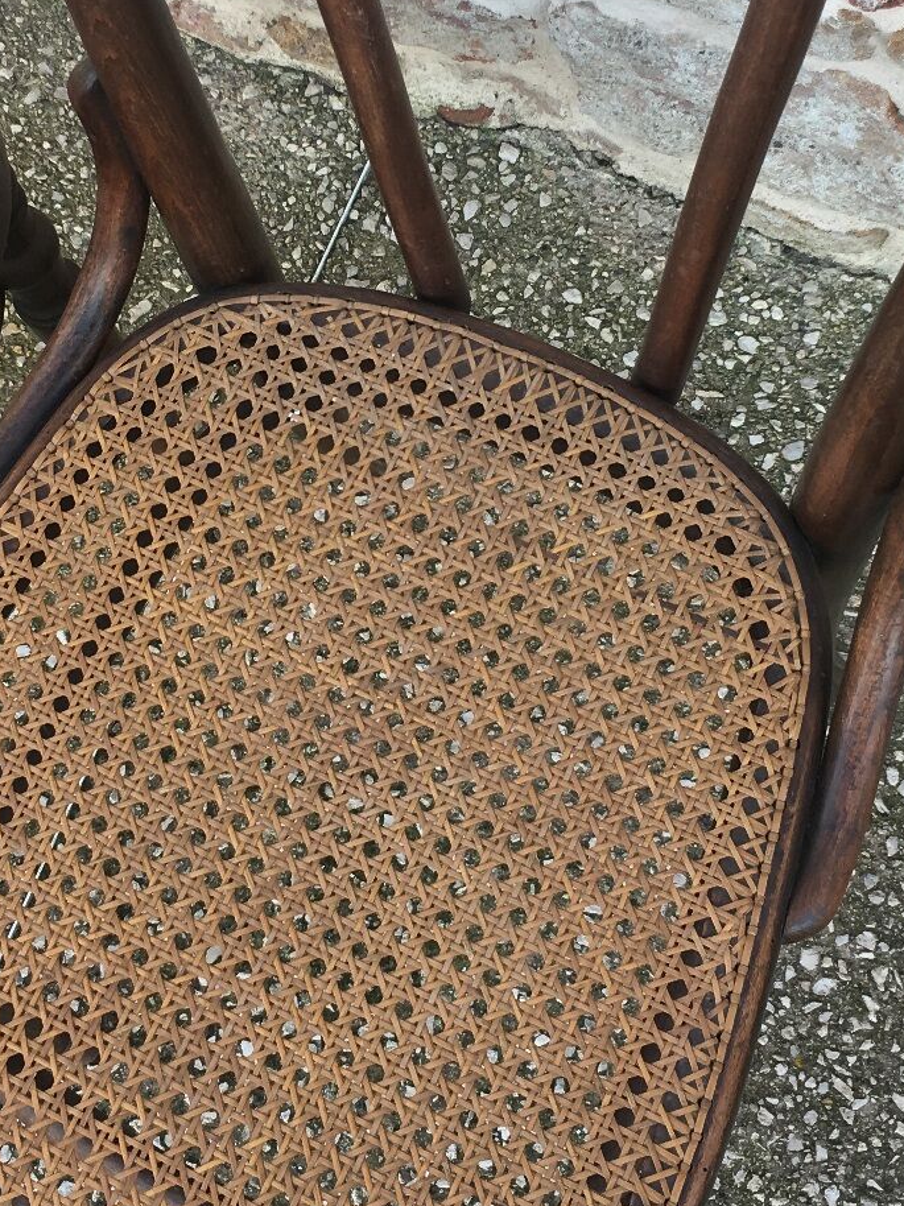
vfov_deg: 30.1
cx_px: 396
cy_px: 409
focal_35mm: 64
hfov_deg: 22.9
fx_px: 2230
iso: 25
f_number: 2.2
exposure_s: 1/110
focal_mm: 4.15
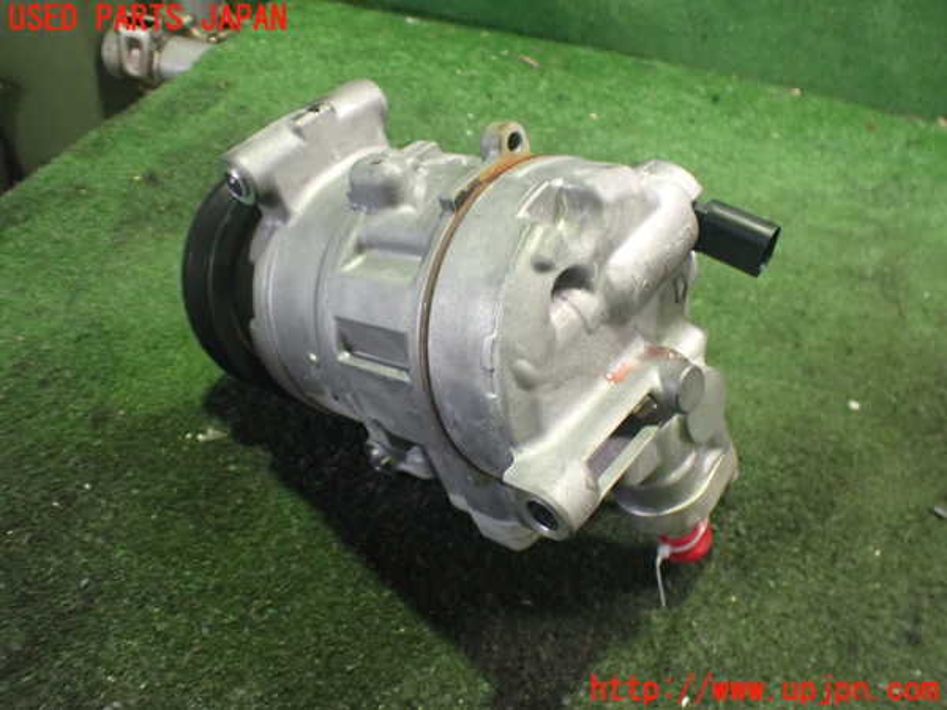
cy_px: 355
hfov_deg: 60.0
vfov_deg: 46.8
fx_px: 821
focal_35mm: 30
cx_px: 474
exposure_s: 1/30
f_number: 2.3
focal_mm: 5.4
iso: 1000
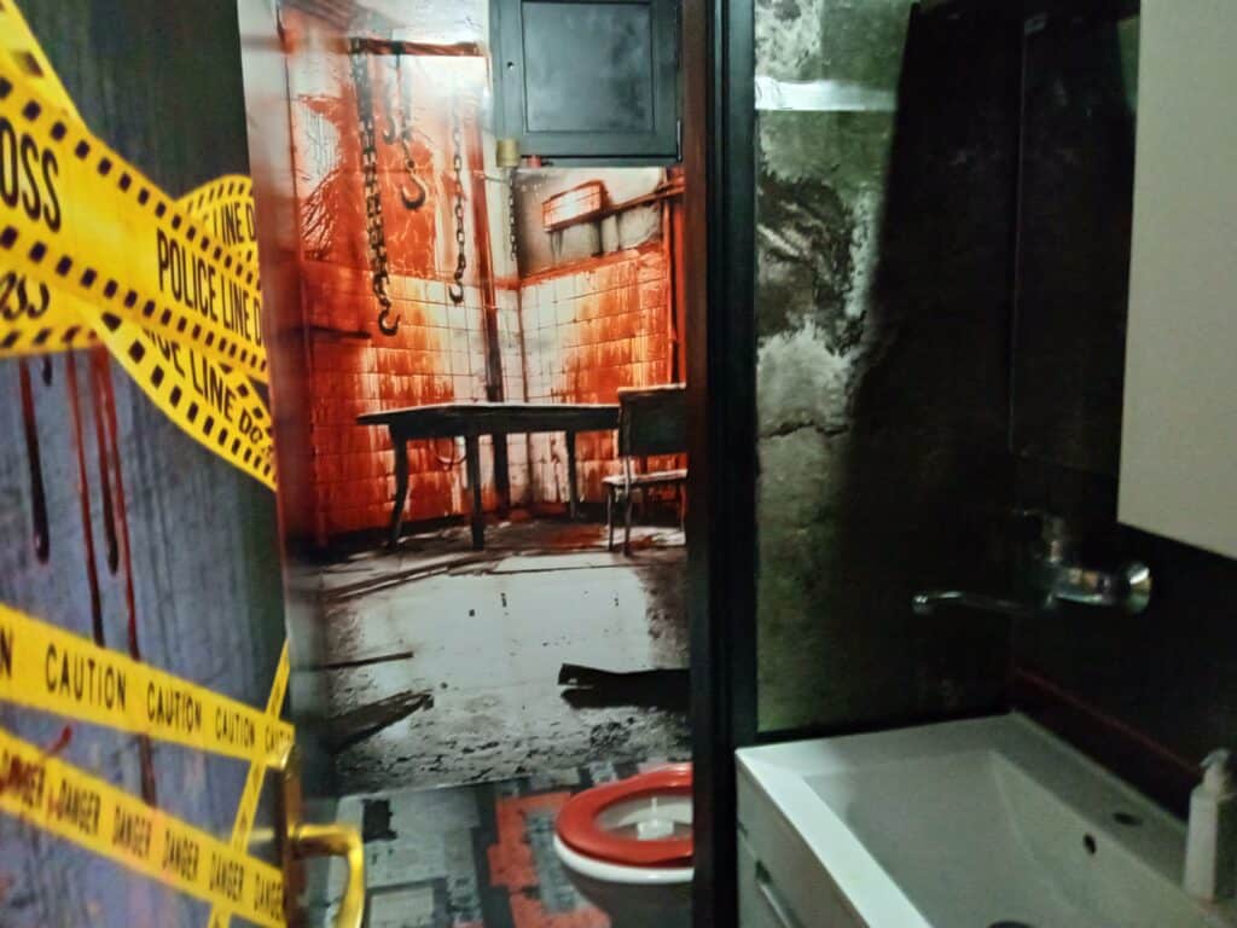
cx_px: 618
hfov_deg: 63.4
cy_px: 464
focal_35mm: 28
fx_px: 1001
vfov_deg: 49.7
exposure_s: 1/10
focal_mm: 3.43
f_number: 2.2
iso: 2357
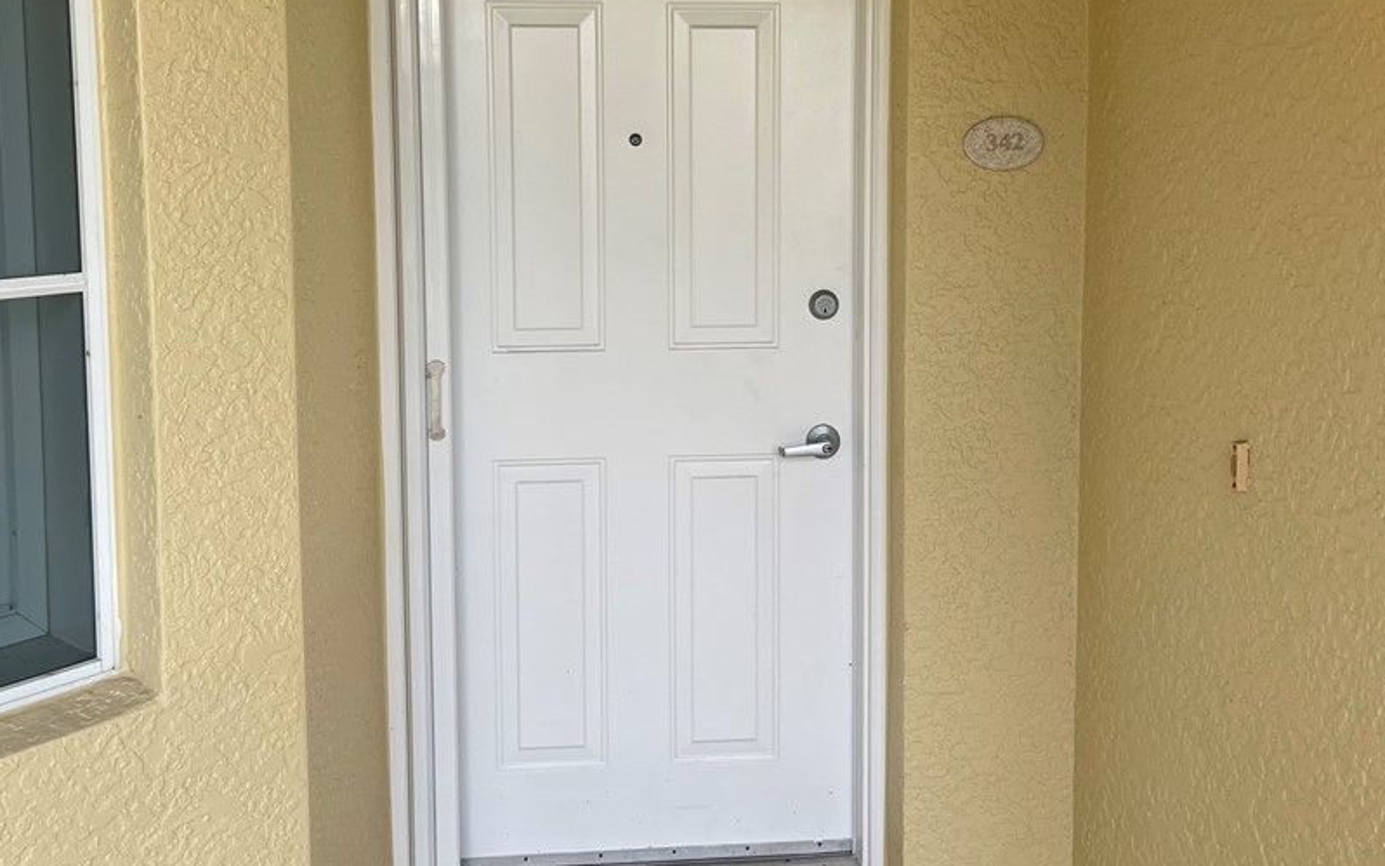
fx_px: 1284
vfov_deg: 36.5
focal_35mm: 34
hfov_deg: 56.7
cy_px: 231
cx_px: 675
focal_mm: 5.1
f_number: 1.6
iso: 64
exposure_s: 1/121
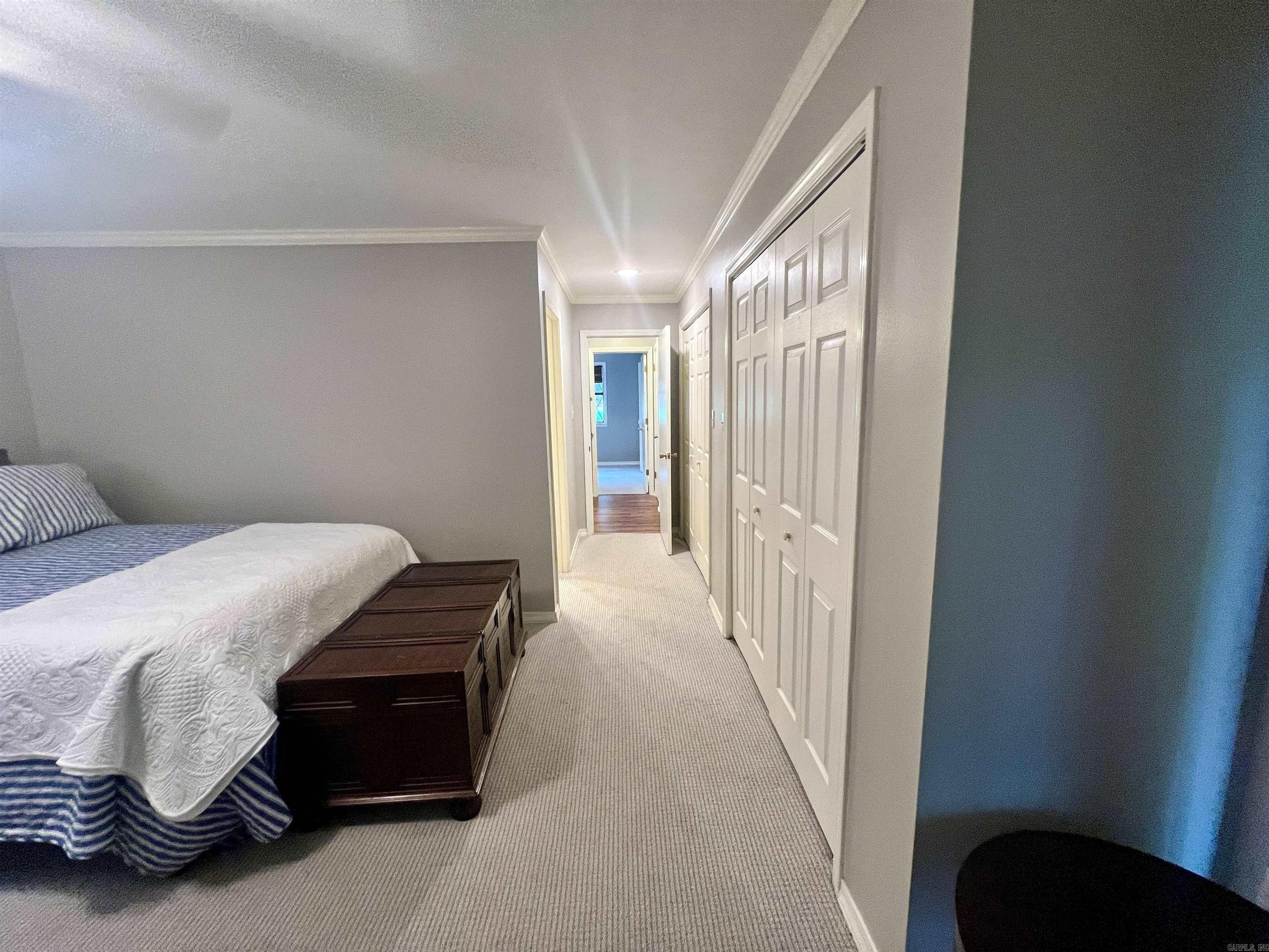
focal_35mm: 13
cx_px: 634
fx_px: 477
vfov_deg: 89.9
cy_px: 476
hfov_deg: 106.2
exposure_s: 1/60
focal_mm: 1.57
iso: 320
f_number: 1.8
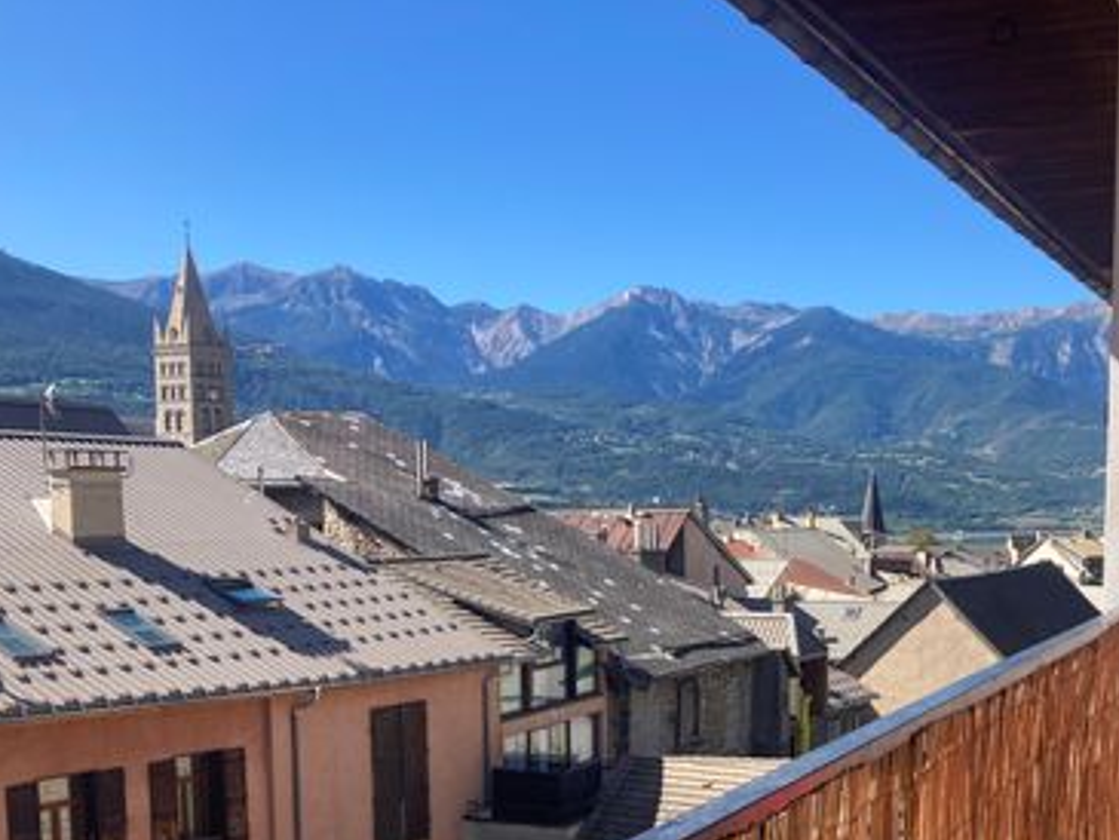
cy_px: 678
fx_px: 1487
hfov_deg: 39.9
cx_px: 861
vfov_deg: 30.7
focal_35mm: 46
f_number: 1.8
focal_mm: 3.99
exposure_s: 1/1230
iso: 20
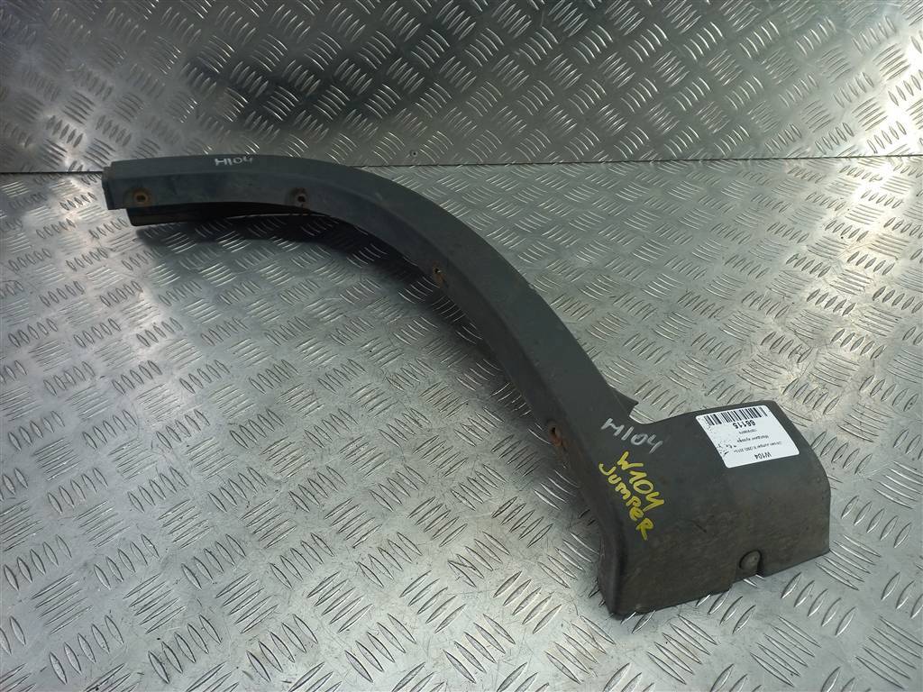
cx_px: 462
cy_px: 346
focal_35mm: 25
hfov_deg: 69.4
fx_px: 667
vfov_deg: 54.9
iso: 50
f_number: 1.8
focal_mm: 4.6
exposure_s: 1/50
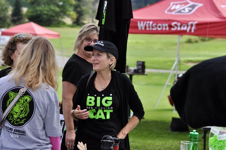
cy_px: 71
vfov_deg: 11.8
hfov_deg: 17.7
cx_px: 119
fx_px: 727
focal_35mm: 116
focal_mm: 70
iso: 400
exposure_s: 1/1250
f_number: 4.5
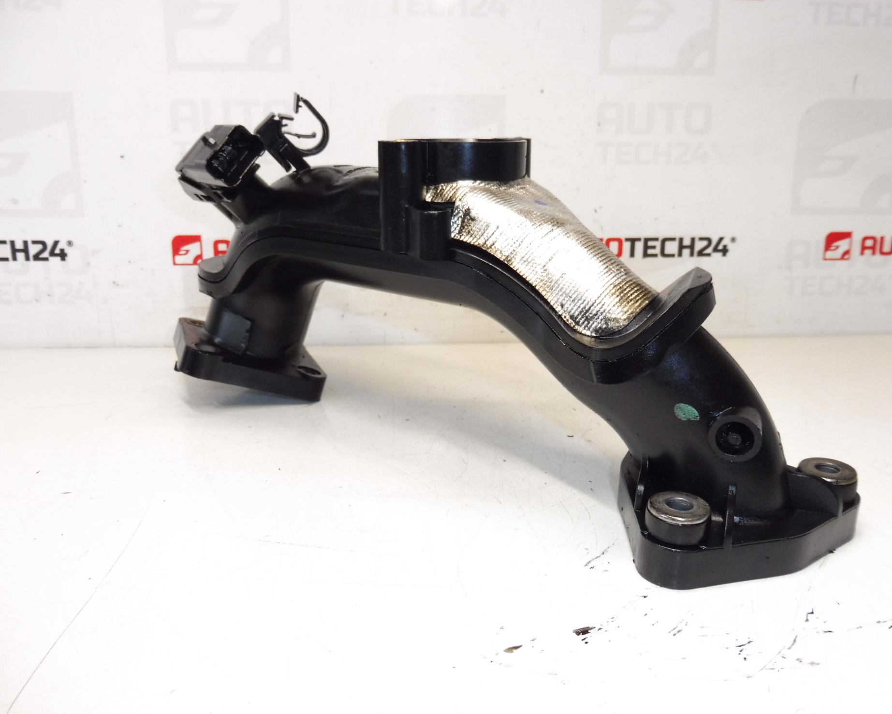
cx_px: 456
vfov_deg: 54.9
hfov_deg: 66.0
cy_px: 352
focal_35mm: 26
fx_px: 686
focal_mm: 4.3
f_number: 3.5
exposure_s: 1/100
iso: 200
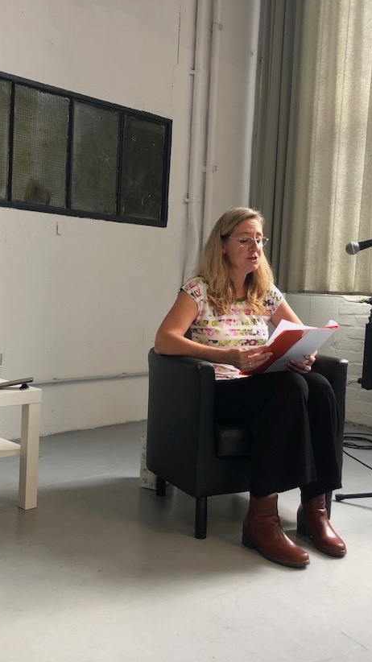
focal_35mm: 38
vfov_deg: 52.8
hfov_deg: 31.1
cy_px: 328
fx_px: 667
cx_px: 142
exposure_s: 1/50
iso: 32
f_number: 1.8
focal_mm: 3.99
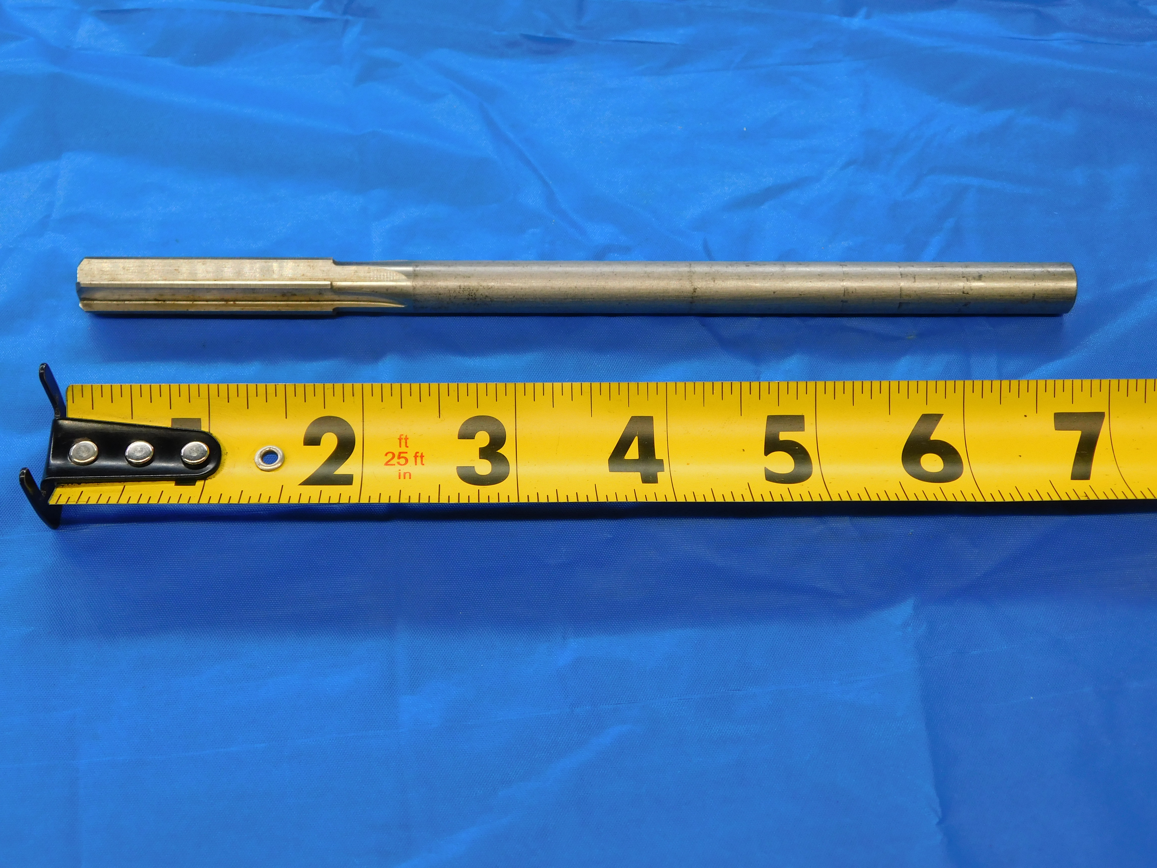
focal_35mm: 45
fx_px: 1504
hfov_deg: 42.1
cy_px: 434
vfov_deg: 32.2
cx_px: 578
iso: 125
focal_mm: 8
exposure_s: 1/125
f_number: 3.7
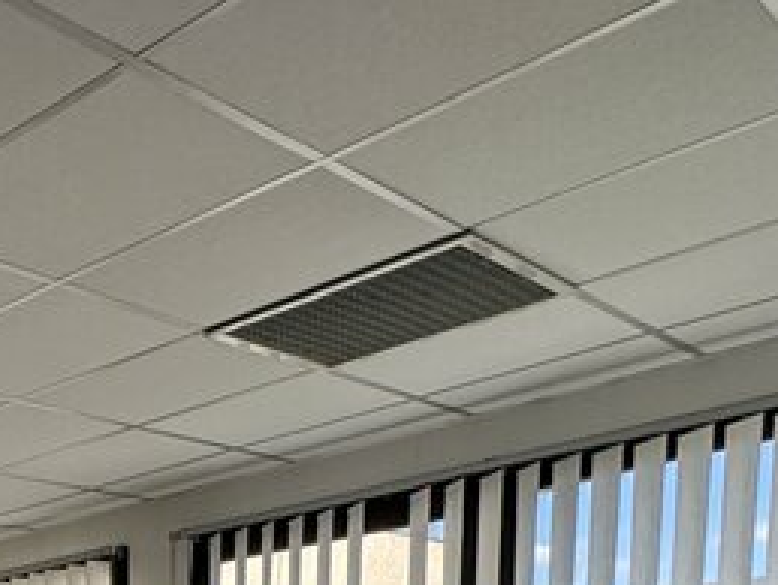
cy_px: 941
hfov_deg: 27.7
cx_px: -329
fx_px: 1170
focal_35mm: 52
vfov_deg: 21.9
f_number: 2.2
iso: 40
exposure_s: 1/99
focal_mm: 2.22
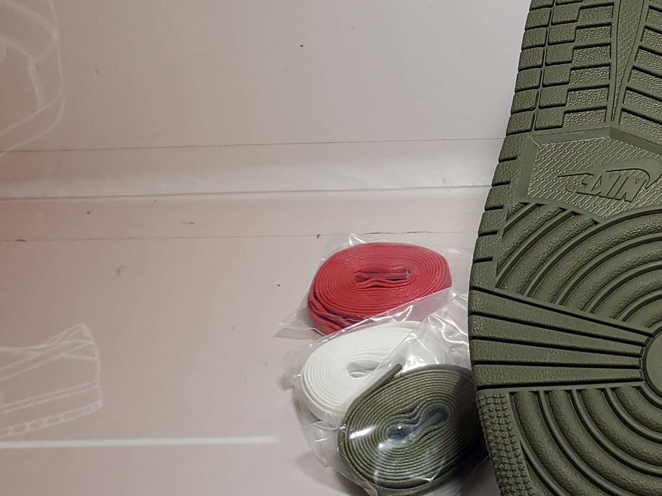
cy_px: 172
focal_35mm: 66
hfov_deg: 26.8
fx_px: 1262
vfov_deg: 22.2
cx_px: 742
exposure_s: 1/241
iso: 50
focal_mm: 4.3
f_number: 2.4
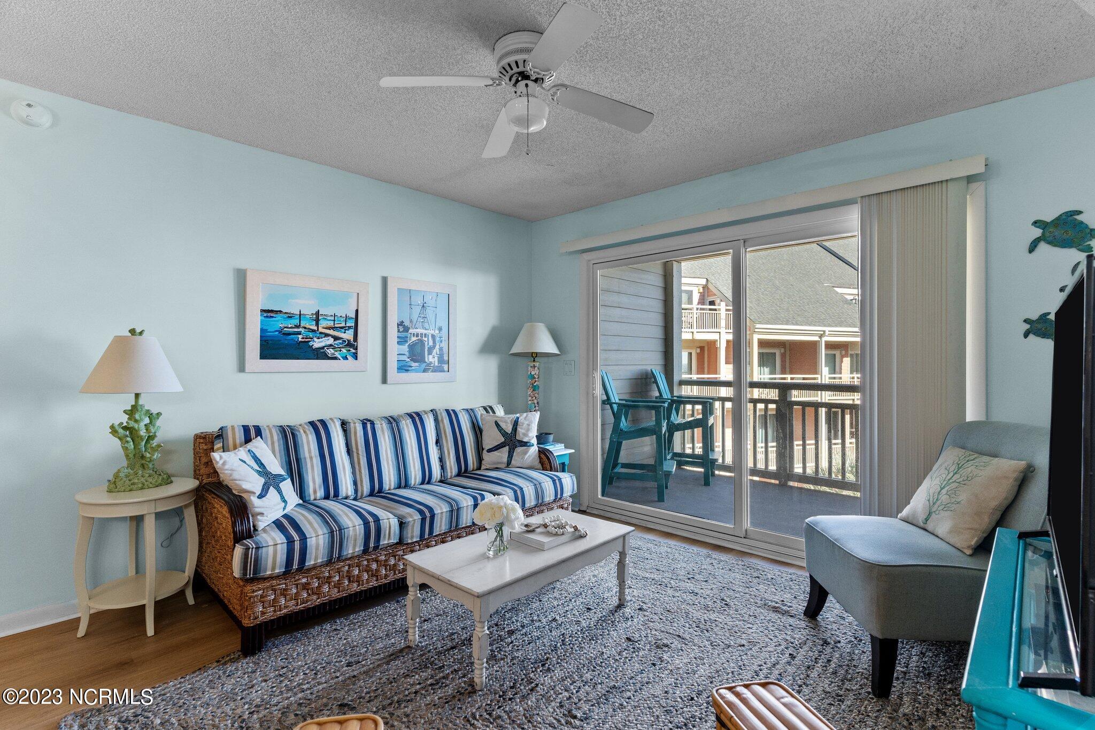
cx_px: 548
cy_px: 365
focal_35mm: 17
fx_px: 517
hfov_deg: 93.3
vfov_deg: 70.4
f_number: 5.6
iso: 800
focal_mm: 17
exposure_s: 1/13
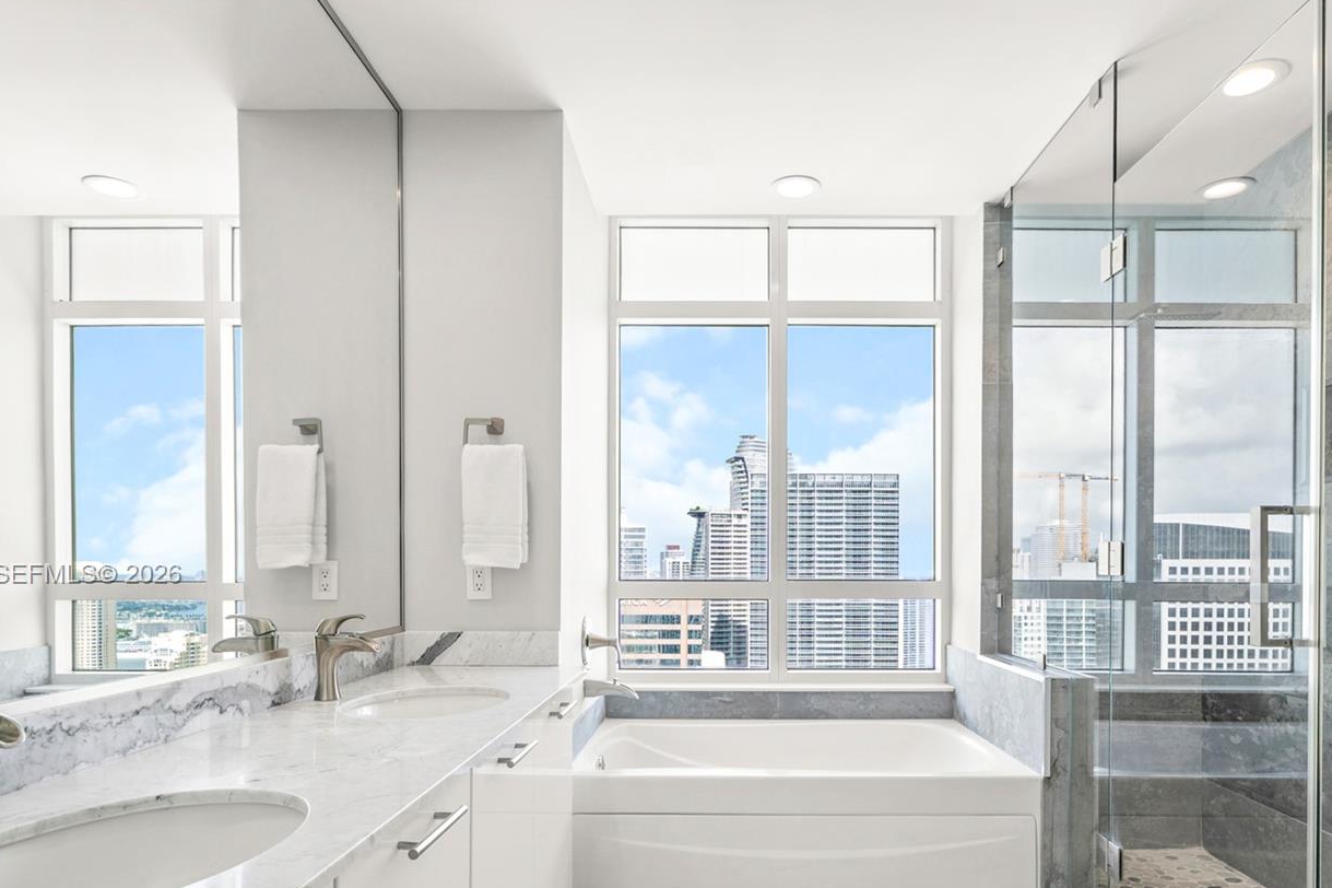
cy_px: 575
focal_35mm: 21
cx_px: 715
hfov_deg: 81.1
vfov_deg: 58.4
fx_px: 777
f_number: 8
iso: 400
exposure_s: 1/30
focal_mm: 16
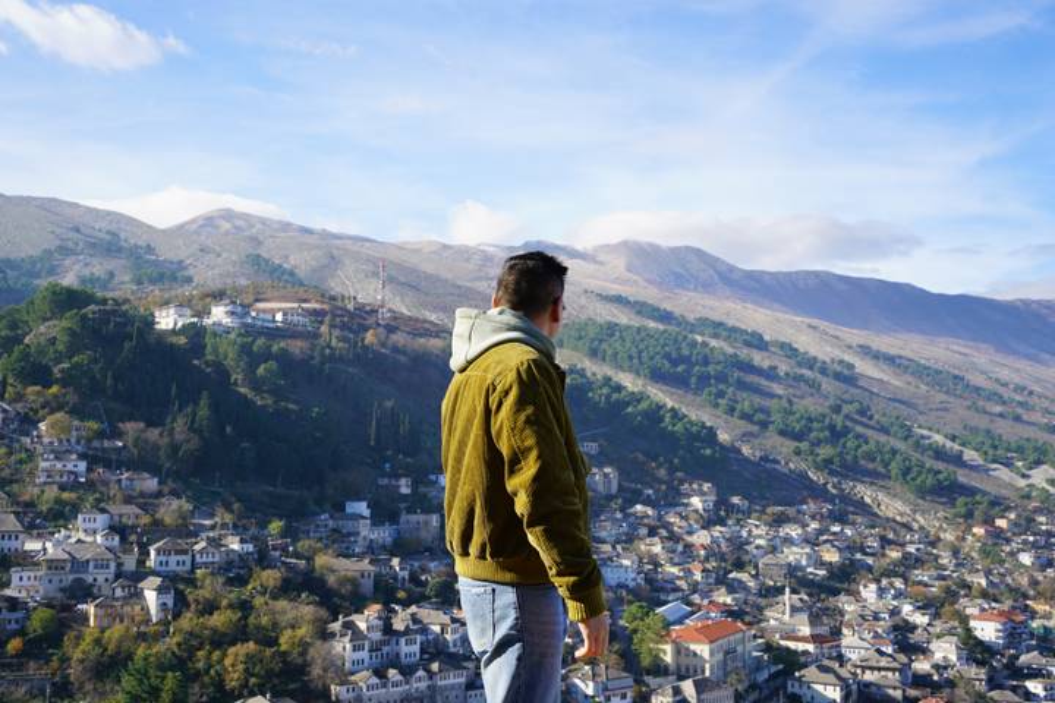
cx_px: 528
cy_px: 352
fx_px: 1026
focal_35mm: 35
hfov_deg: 54.4
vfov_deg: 37.9
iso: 100
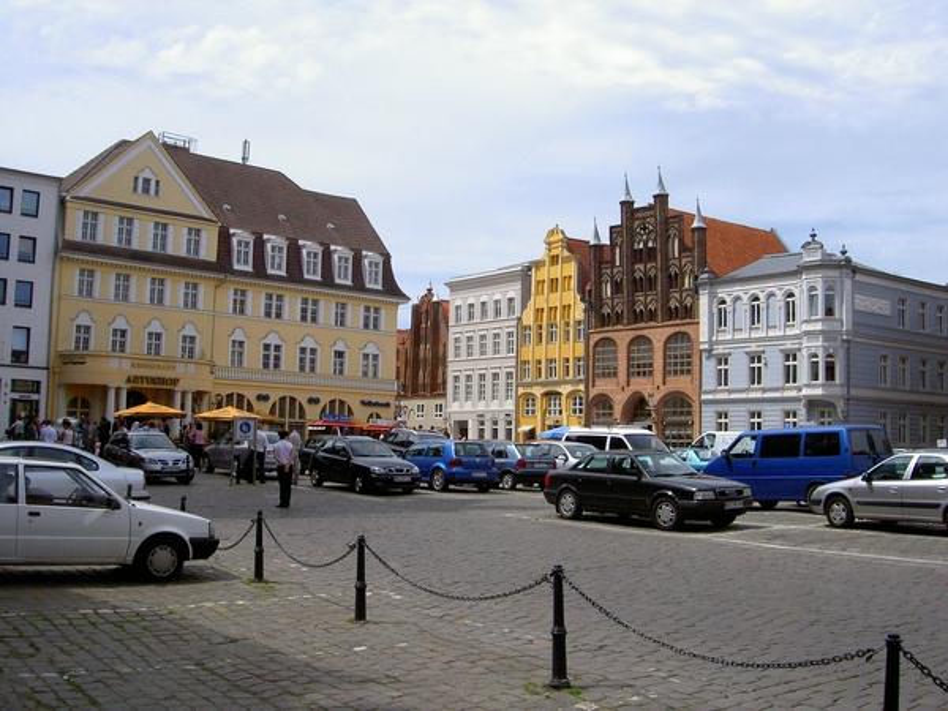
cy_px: 356
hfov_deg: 47.9
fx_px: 1068
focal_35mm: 39
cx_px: 474
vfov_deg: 36.8
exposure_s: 1/2000
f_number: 4.7
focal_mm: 8
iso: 200
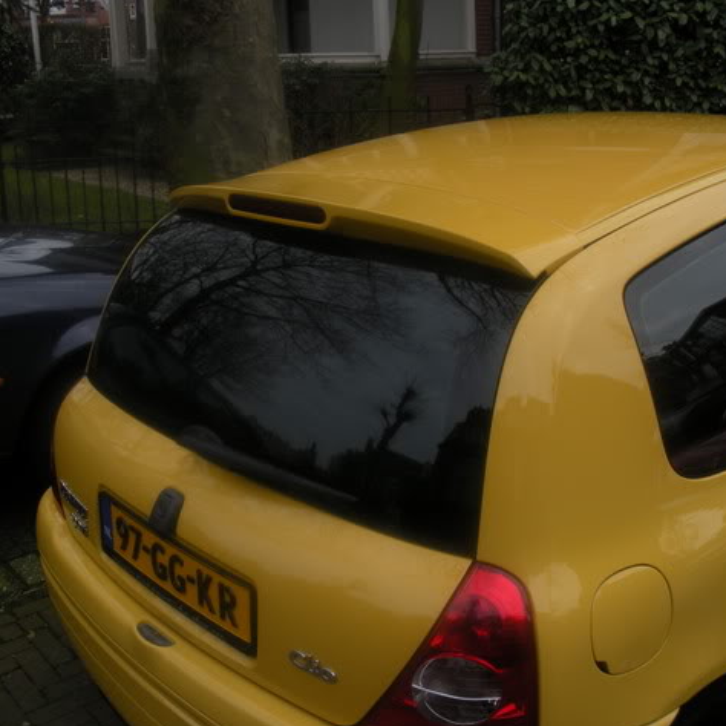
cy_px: 366
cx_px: 380
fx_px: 1020
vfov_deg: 39.2
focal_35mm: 43
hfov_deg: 39.2
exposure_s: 1/316
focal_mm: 6.3
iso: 64
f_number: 3.5
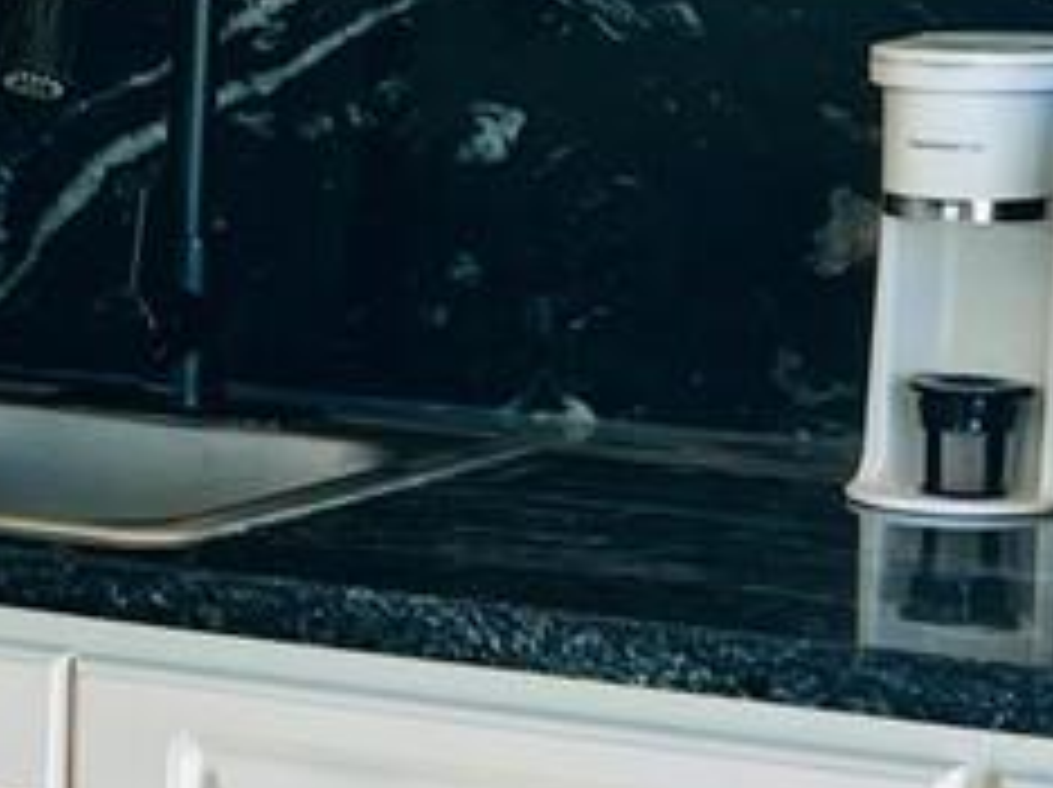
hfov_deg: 10.4
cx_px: -914
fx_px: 5409
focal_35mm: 178
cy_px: 405
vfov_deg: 8.3
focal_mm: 5.7
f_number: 1.5
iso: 40
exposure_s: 1/189
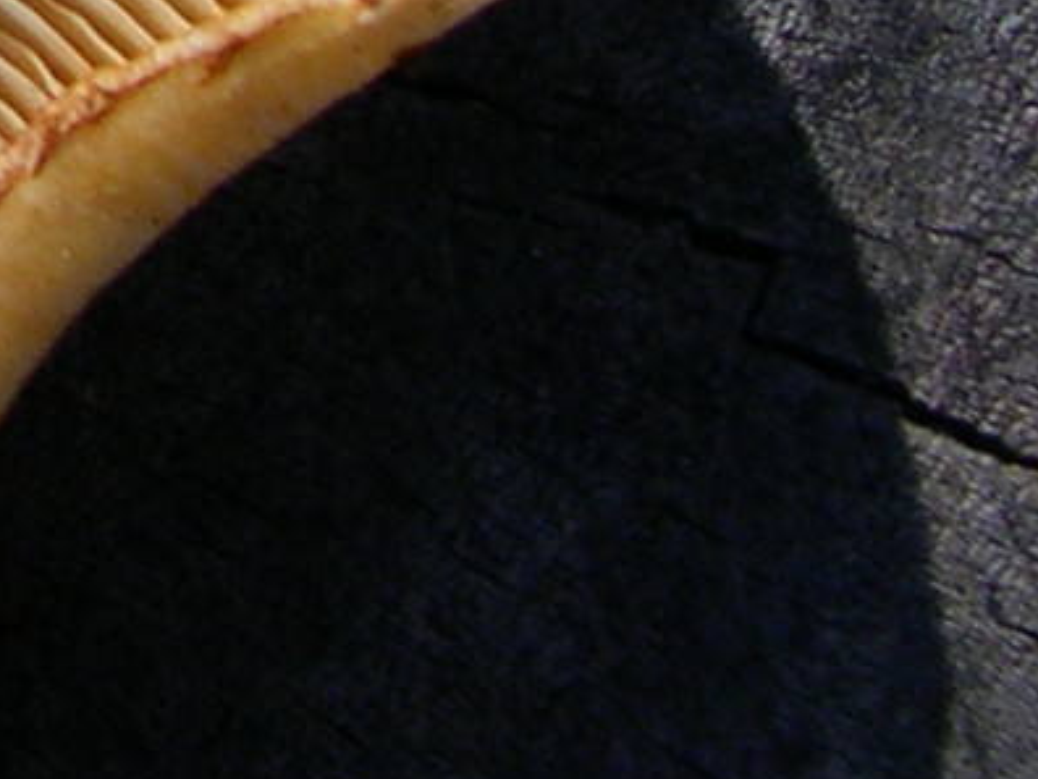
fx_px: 6537
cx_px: -1350
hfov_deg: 8.4
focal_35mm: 218
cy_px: -1233
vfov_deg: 6.4
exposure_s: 1/228
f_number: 7.6
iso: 100
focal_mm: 8
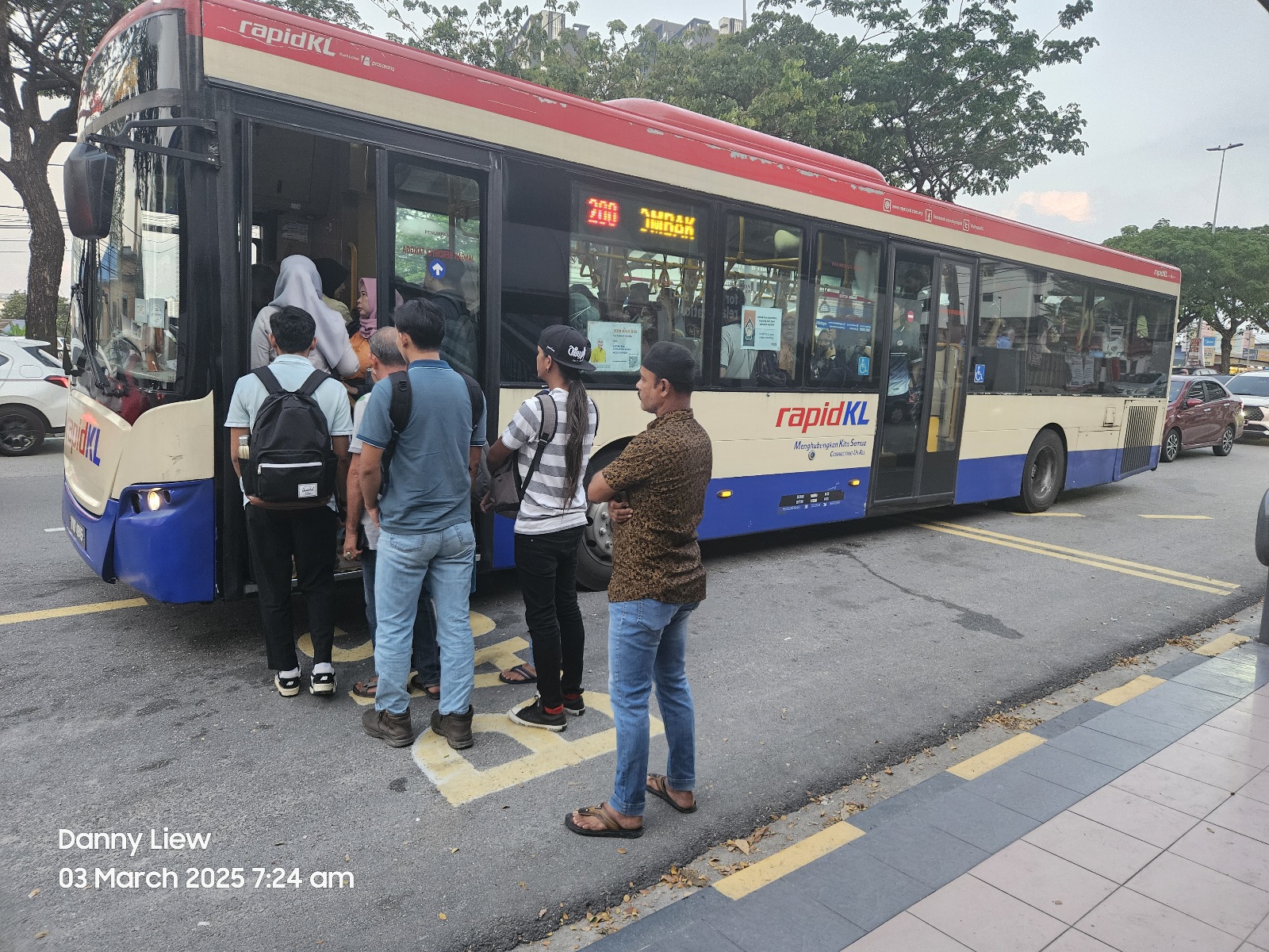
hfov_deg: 73.9
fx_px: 843
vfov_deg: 58.9
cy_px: 476
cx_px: 634
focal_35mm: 23
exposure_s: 1/100
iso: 500
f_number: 1.8
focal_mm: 5.4
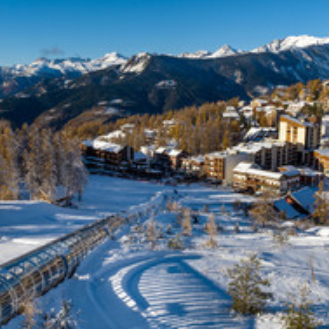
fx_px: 452
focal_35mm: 42
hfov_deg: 40.0
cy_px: 162
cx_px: 174
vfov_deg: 40.0
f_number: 11
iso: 100
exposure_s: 1/160
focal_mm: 12.3
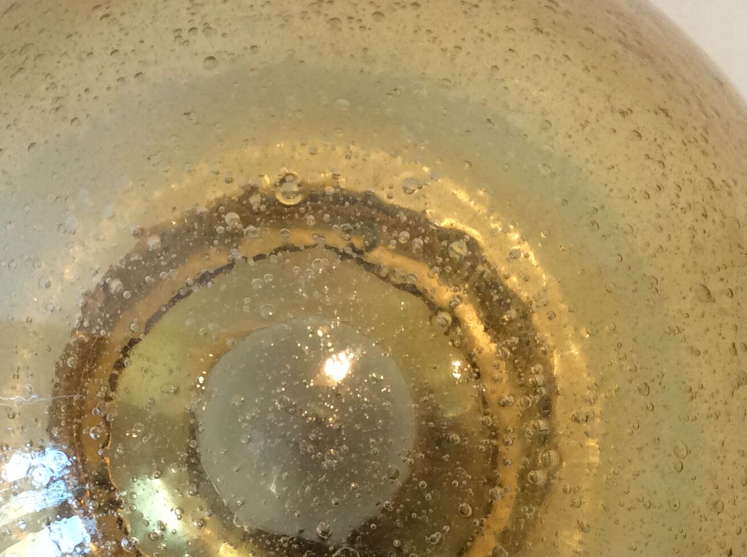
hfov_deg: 30.7
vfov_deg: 23.0
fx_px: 1357
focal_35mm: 63
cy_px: 420
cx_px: 287
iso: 64
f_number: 2.4
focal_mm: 3.3
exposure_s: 1/25
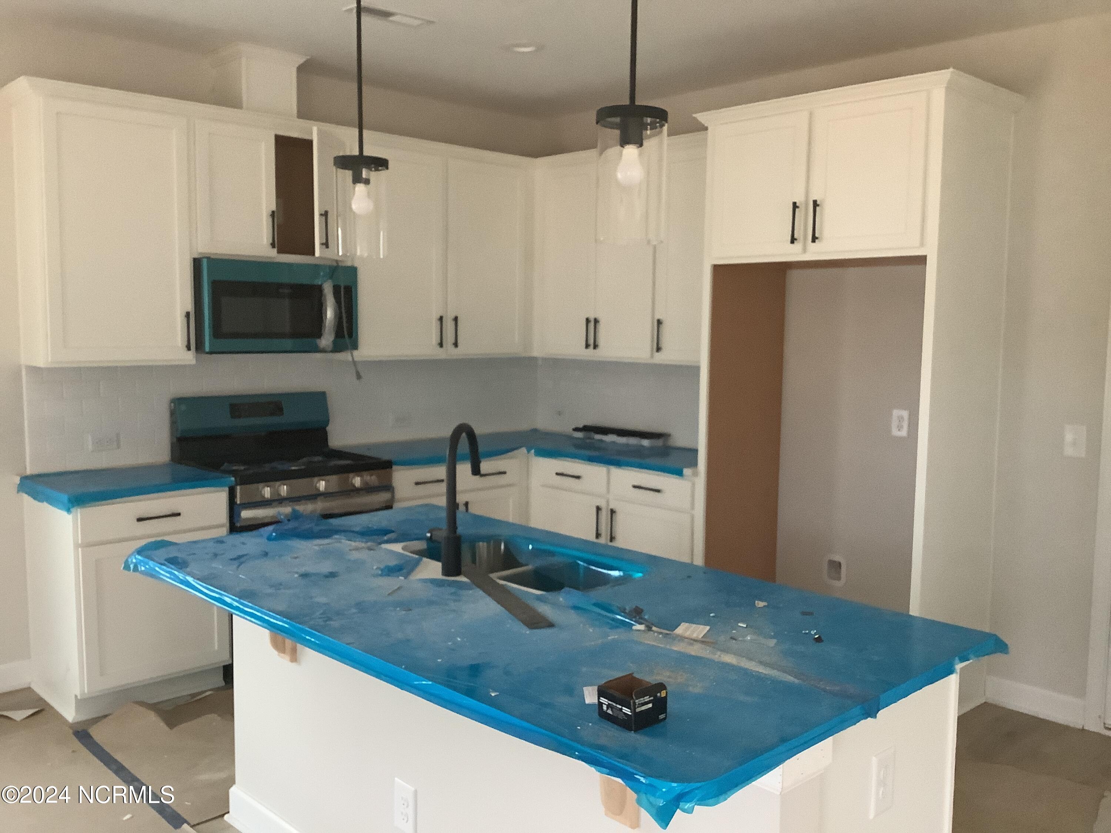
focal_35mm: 31
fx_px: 995
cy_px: 416
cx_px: 556
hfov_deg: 58.4
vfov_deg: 45.4
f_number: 2.4
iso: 400
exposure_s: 1/30
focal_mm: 3.3
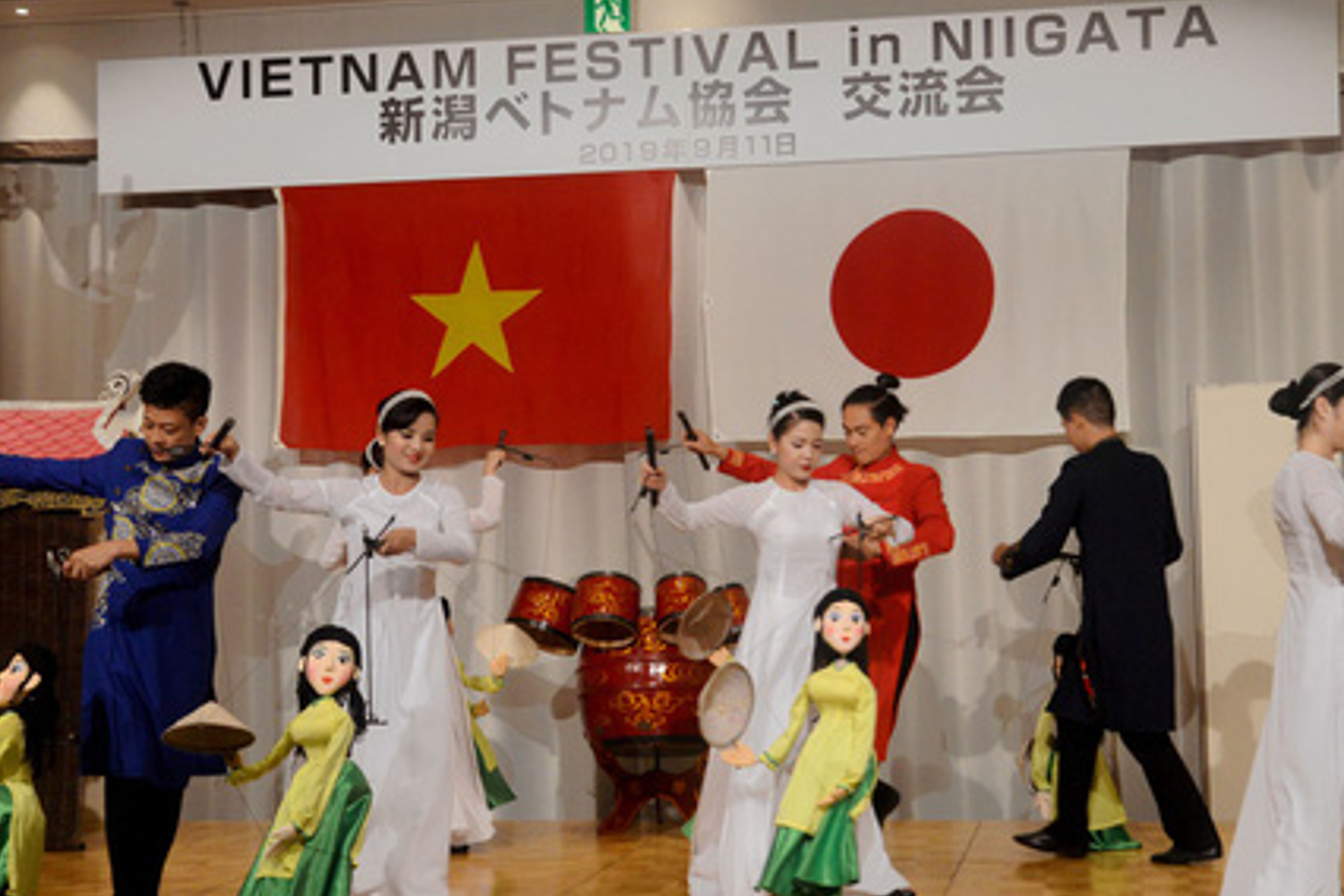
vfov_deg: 23.4
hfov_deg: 34.5
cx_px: 738
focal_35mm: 58
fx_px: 2165
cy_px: 426
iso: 2500
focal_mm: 38
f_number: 6.3
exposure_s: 1/160
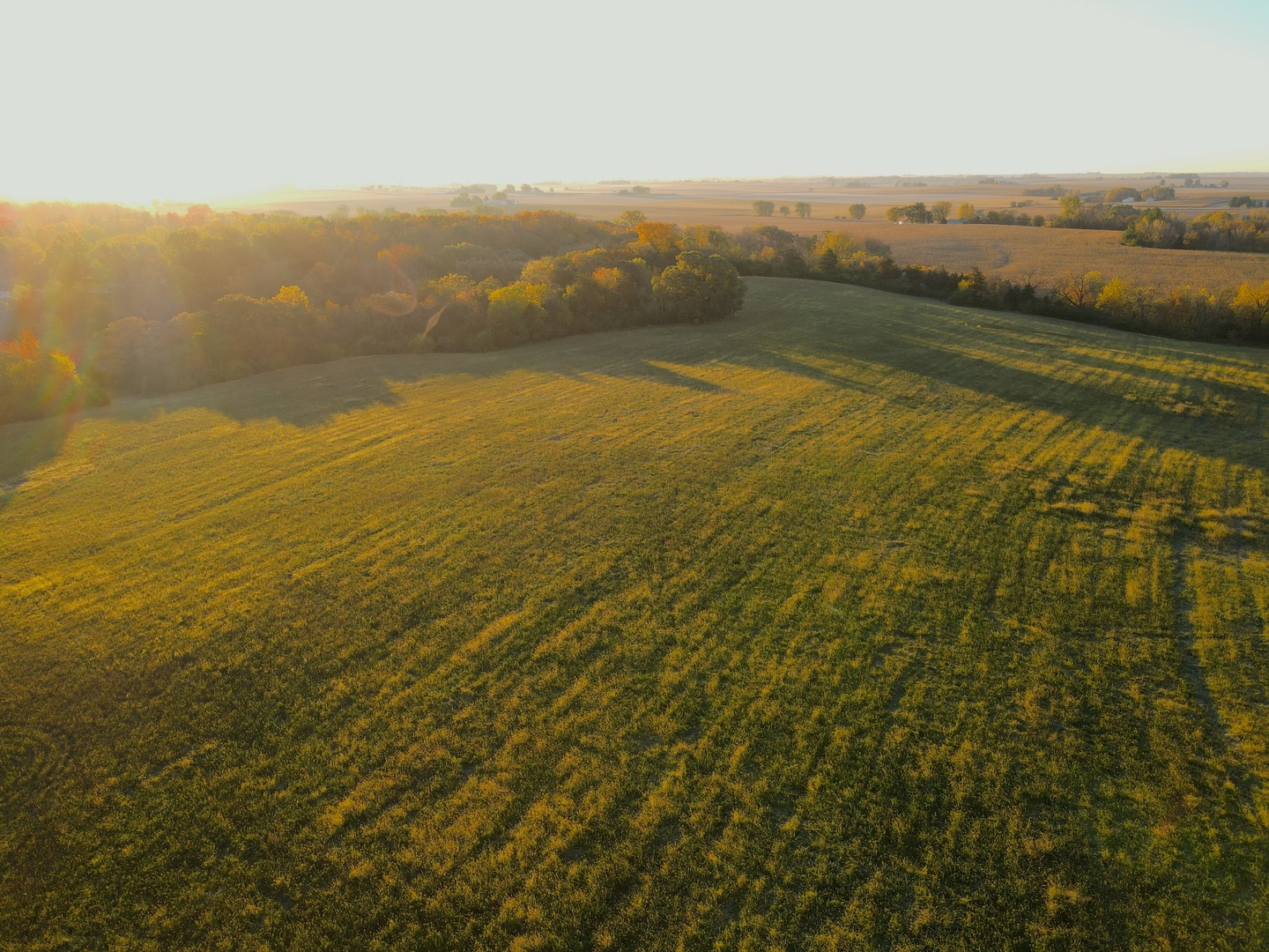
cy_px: 476
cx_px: 634
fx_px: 880
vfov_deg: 56.8
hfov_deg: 71.6
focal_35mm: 24
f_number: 2.8
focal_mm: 4.5
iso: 100
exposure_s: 1/100
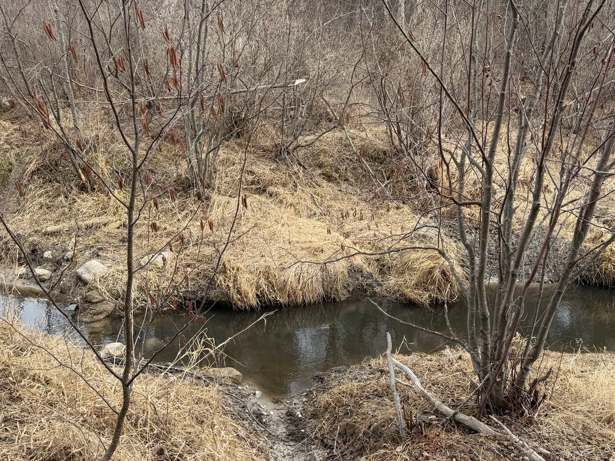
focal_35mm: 34
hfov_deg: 54.0
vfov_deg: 41.4
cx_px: 302
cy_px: 296
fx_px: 604
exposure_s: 1/1292
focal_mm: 6.76
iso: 80
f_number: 1.78
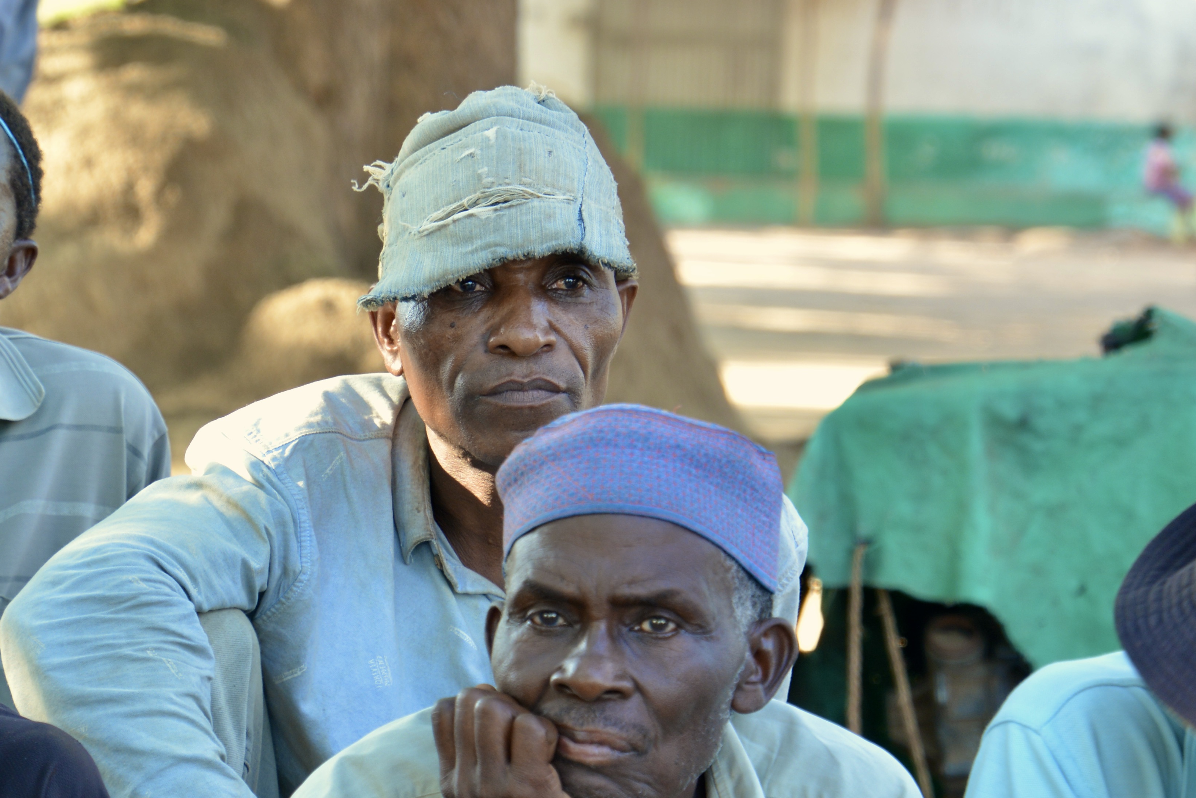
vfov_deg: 5.0
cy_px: 579
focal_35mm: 276
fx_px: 9169
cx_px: 206
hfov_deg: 7.4
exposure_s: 1/40
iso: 200
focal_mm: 100
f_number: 5.6
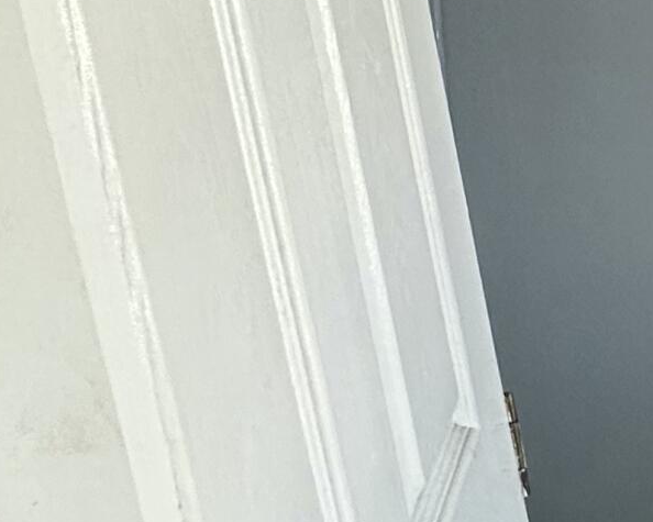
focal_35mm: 69
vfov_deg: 21.1
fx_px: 1333
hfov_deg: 14.8
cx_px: 1601
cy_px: -46
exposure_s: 1/99
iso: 160
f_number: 2.2
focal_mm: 2.22
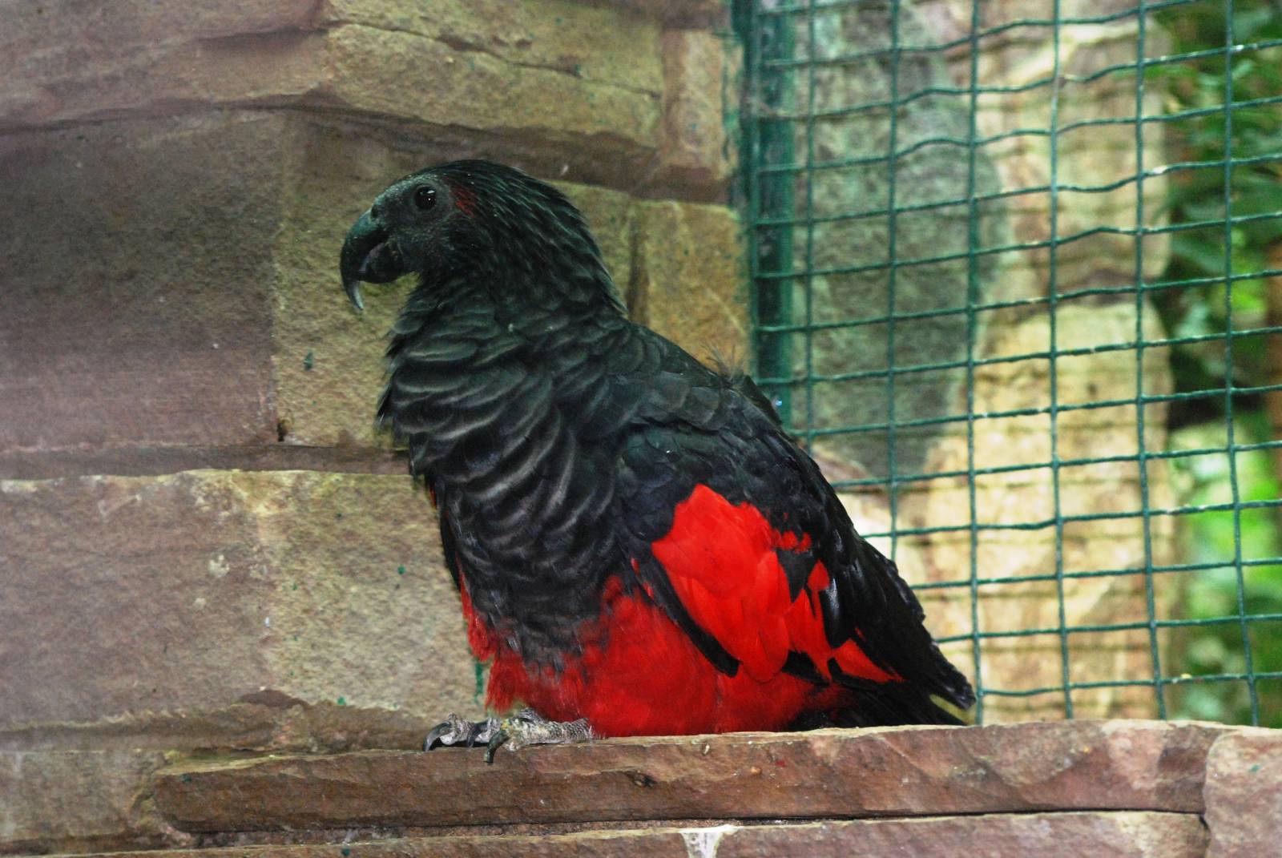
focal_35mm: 165
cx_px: 641
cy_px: 429
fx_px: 5883
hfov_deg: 12.4
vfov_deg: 8.3
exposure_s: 1/60
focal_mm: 110
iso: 1600
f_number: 5.6
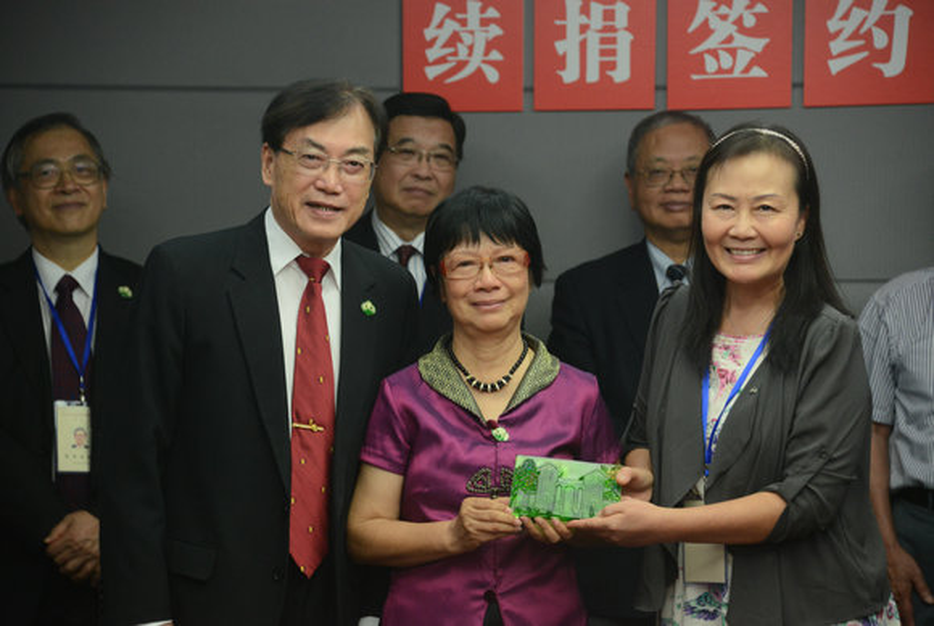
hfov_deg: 13.7
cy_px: 313
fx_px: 3899
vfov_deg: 9.2
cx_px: 467
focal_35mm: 150
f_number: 5.6
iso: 2500
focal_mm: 150
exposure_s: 1/80
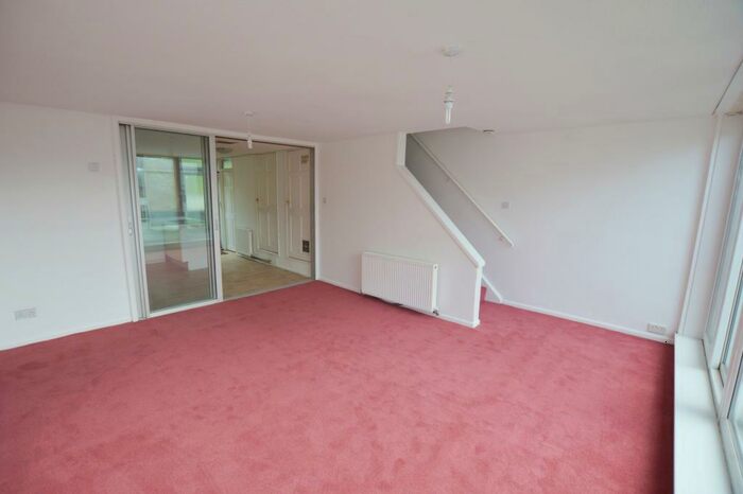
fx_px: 309
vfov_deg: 77.3
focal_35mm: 15
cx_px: 372
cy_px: 247
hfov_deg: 100.4
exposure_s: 1/160
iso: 100
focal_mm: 10
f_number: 3.5
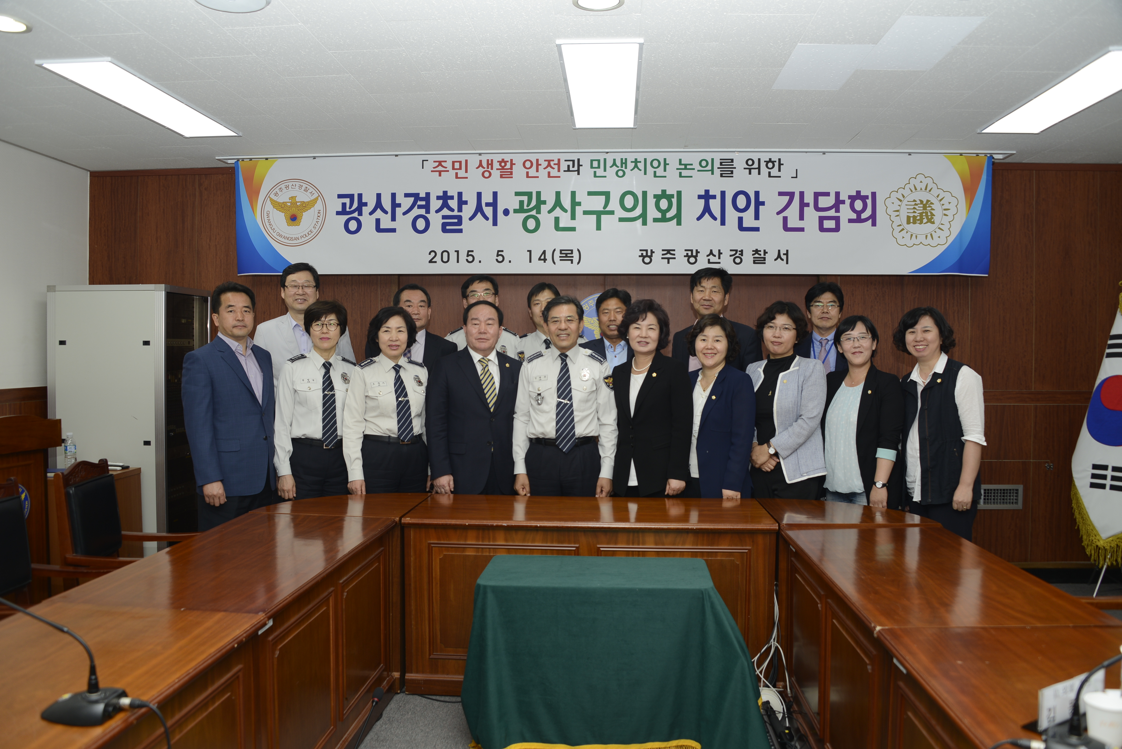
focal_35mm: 28
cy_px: 374
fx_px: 873
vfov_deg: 46.4
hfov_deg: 65.5
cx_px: 561
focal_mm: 28
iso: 200
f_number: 5
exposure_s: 1/60
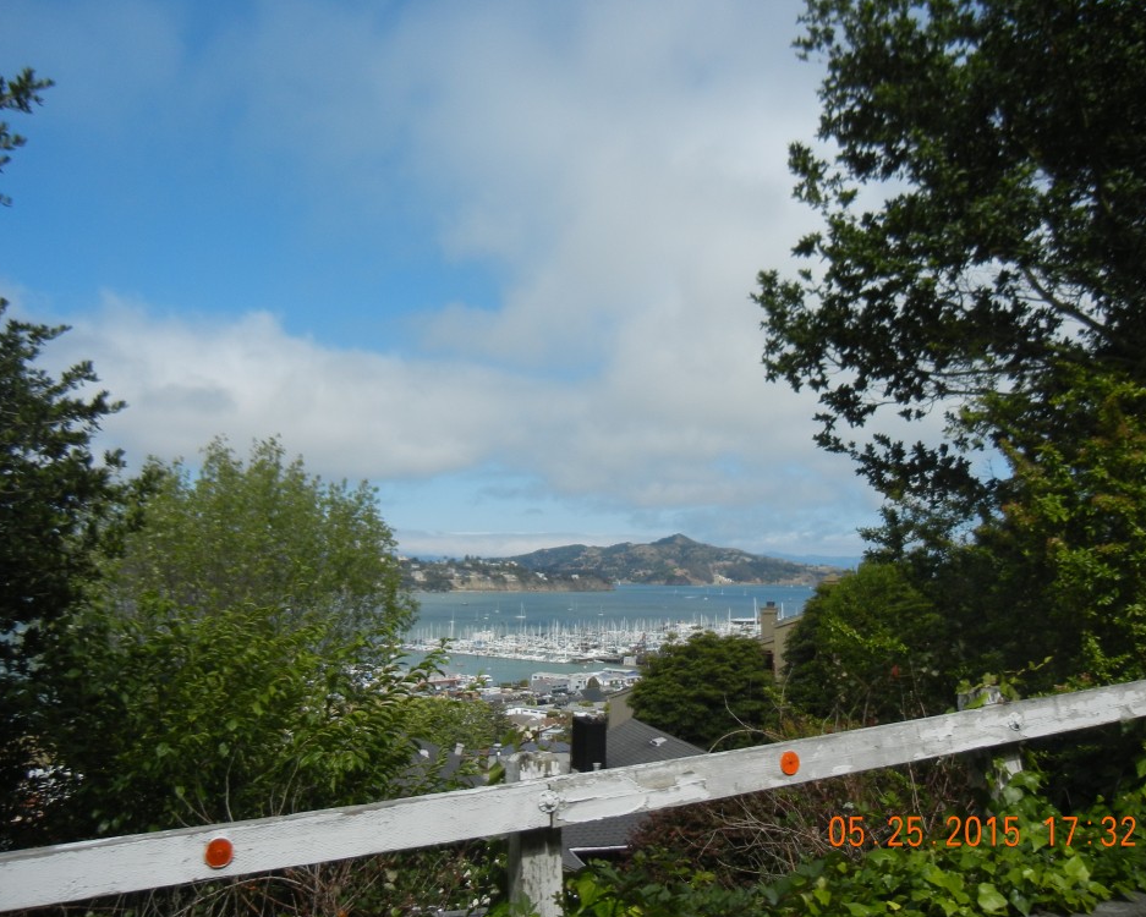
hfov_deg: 55.6
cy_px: 460
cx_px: 587
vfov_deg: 45.8
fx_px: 1086
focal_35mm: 32
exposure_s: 1/594
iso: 160
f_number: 7
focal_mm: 5.4
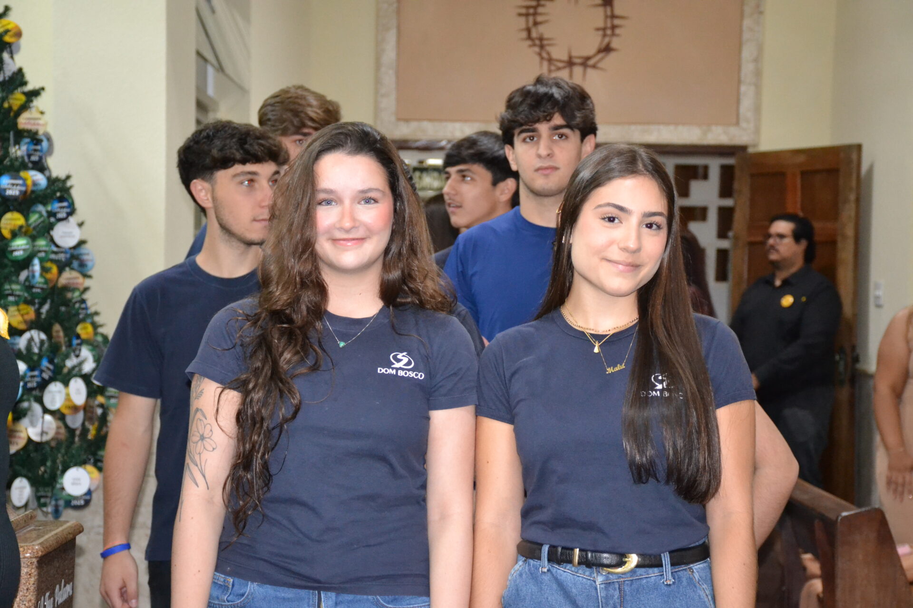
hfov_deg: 24.2
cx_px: 456
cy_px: 304
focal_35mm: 84
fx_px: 2130
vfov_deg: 16.3
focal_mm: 56
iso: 3200
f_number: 4.8
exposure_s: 1/60
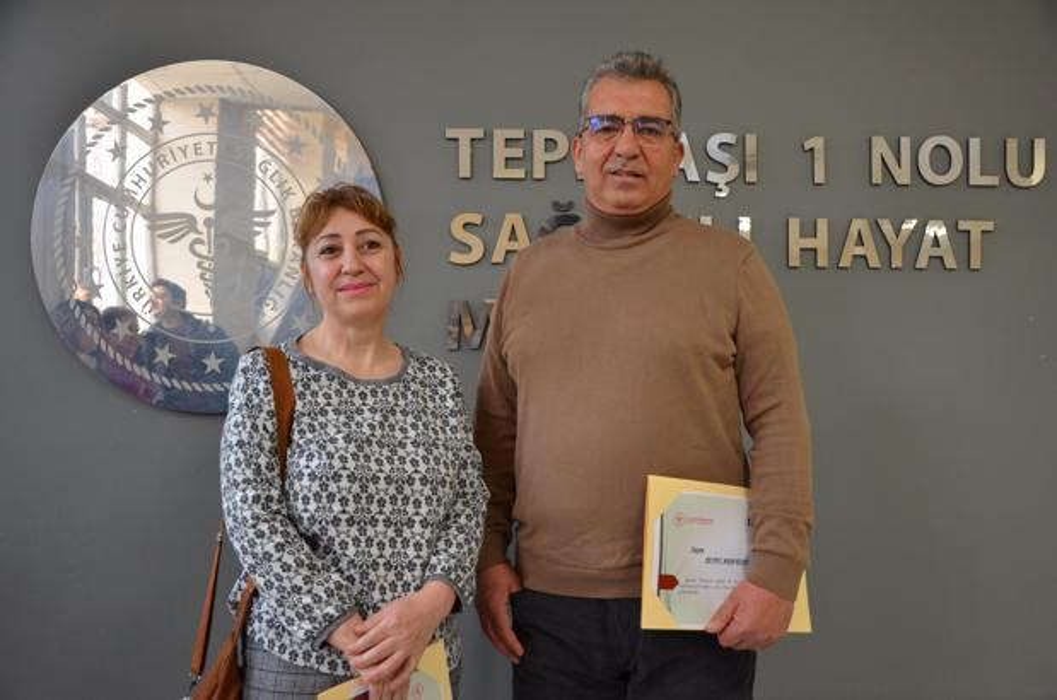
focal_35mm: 33
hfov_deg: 57.3
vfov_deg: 39.8
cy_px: 350
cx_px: 528
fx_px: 967
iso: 640
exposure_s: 1/60
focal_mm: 22
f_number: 4
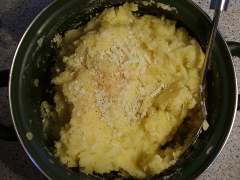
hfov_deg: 52.6
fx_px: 243
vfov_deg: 40.7
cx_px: 120
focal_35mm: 35
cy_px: 90
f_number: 2.8
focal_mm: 5.8
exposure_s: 1/30
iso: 96
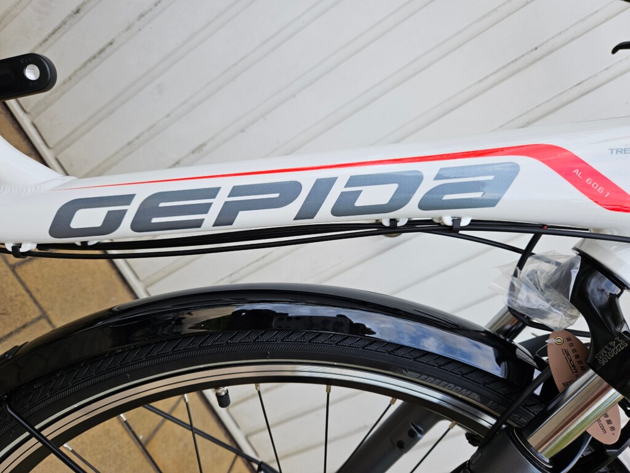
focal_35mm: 23
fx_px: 419
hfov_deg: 73.9
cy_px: 236
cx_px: 315
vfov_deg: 58.9
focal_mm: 5.4
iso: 32
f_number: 1.8
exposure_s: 1/100
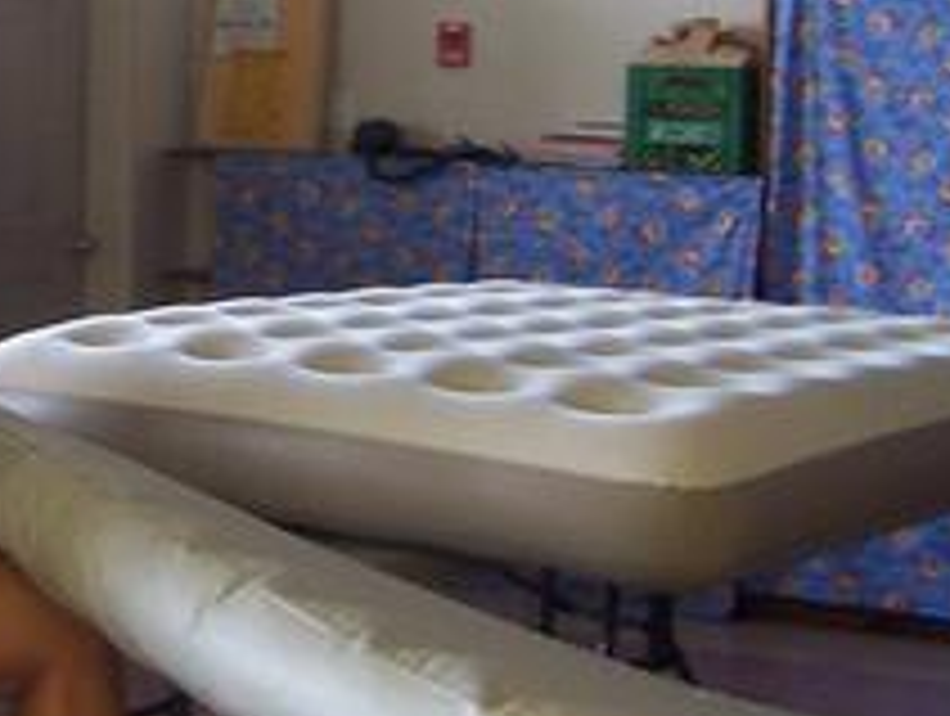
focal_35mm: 109
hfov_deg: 17.6
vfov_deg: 13.6
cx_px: 0
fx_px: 2997
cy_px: 140
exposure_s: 1/10
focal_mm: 6
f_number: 3
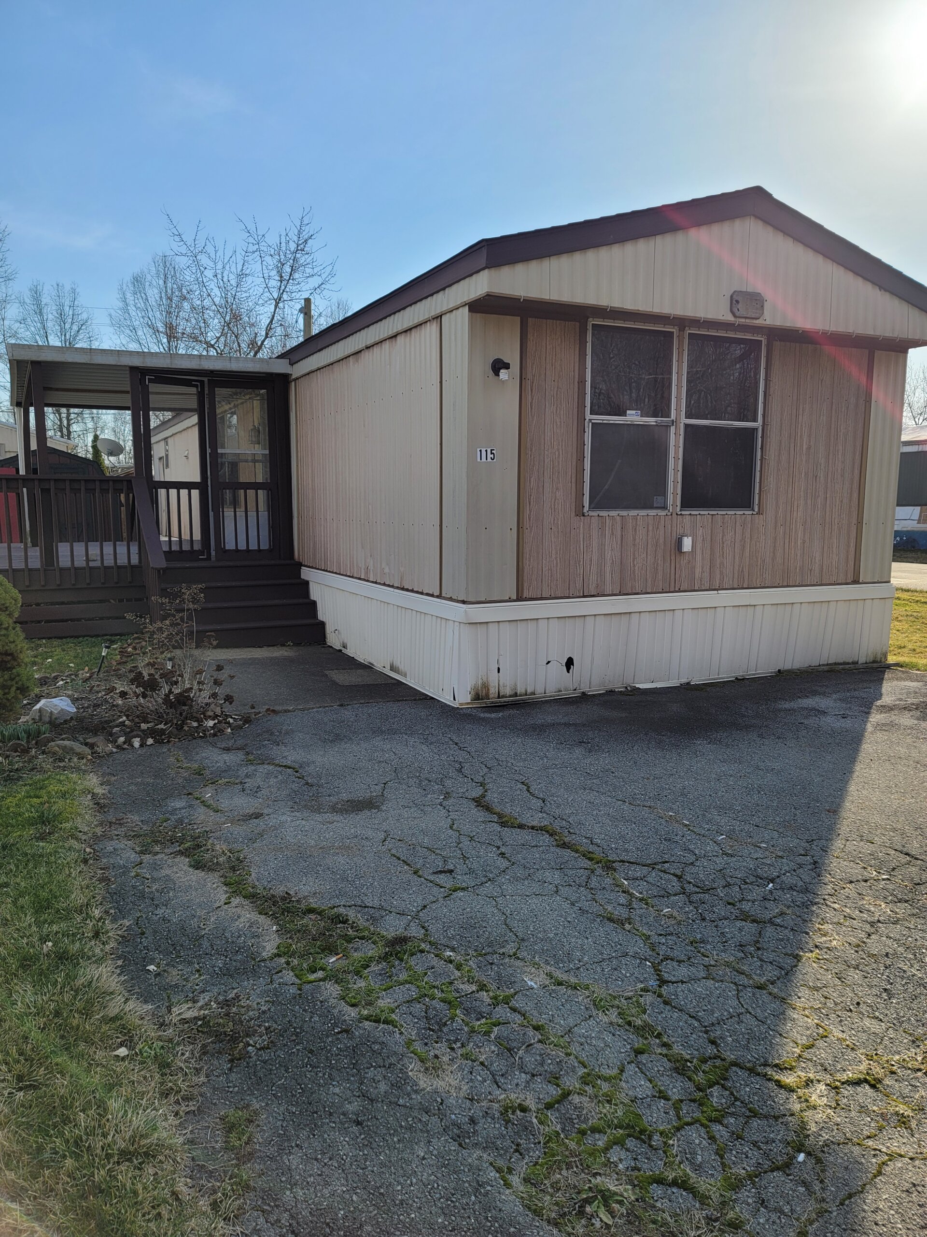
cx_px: 464
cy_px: 618
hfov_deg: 54.9
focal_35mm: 25
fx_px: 893
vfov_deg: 69.4
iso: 20
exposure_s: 1/887
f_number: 1.8
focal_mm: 7
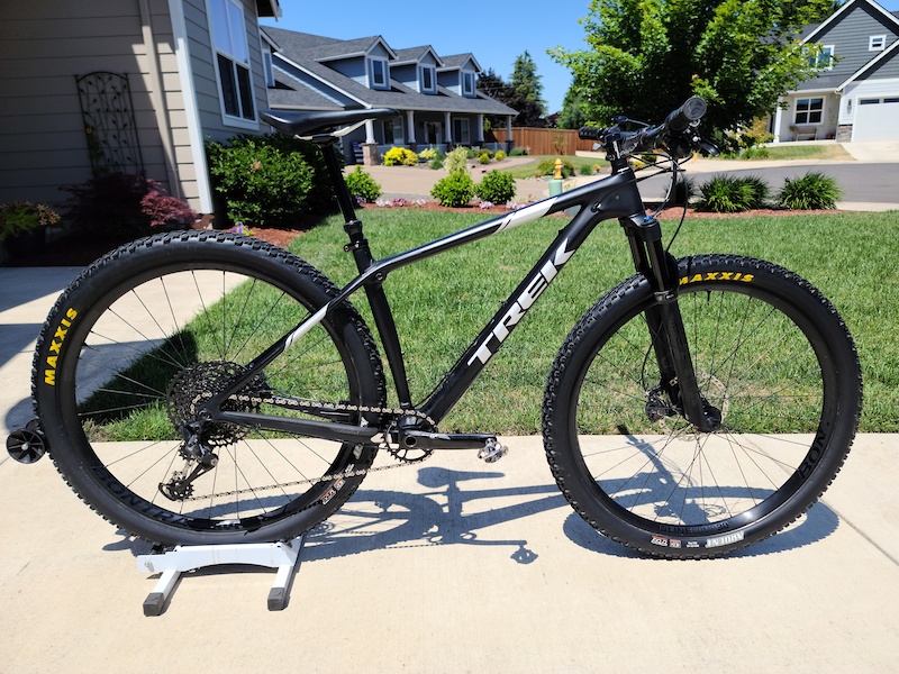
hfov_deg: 69.4
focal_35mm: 25
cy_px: 337
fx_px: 649
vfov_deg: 54.9
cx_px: 450
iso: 16
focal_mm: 7
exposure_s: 1/981
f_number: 1.8
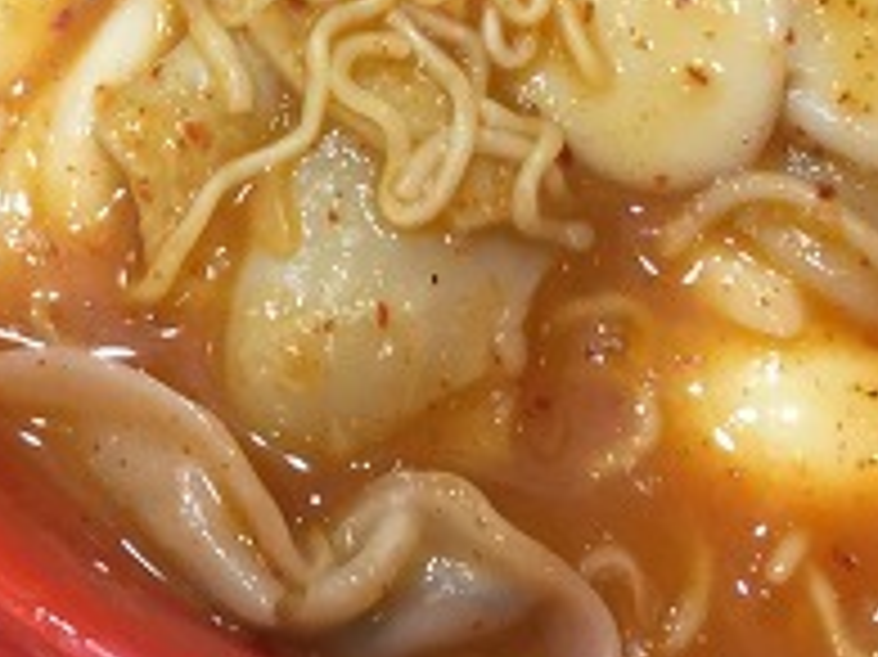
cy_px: -281
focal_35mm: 104
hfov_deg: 18.7
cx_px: 140
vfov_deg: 13.5
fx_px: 2636
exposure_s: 1/30
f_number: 2.2
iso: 125
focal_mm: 4.15
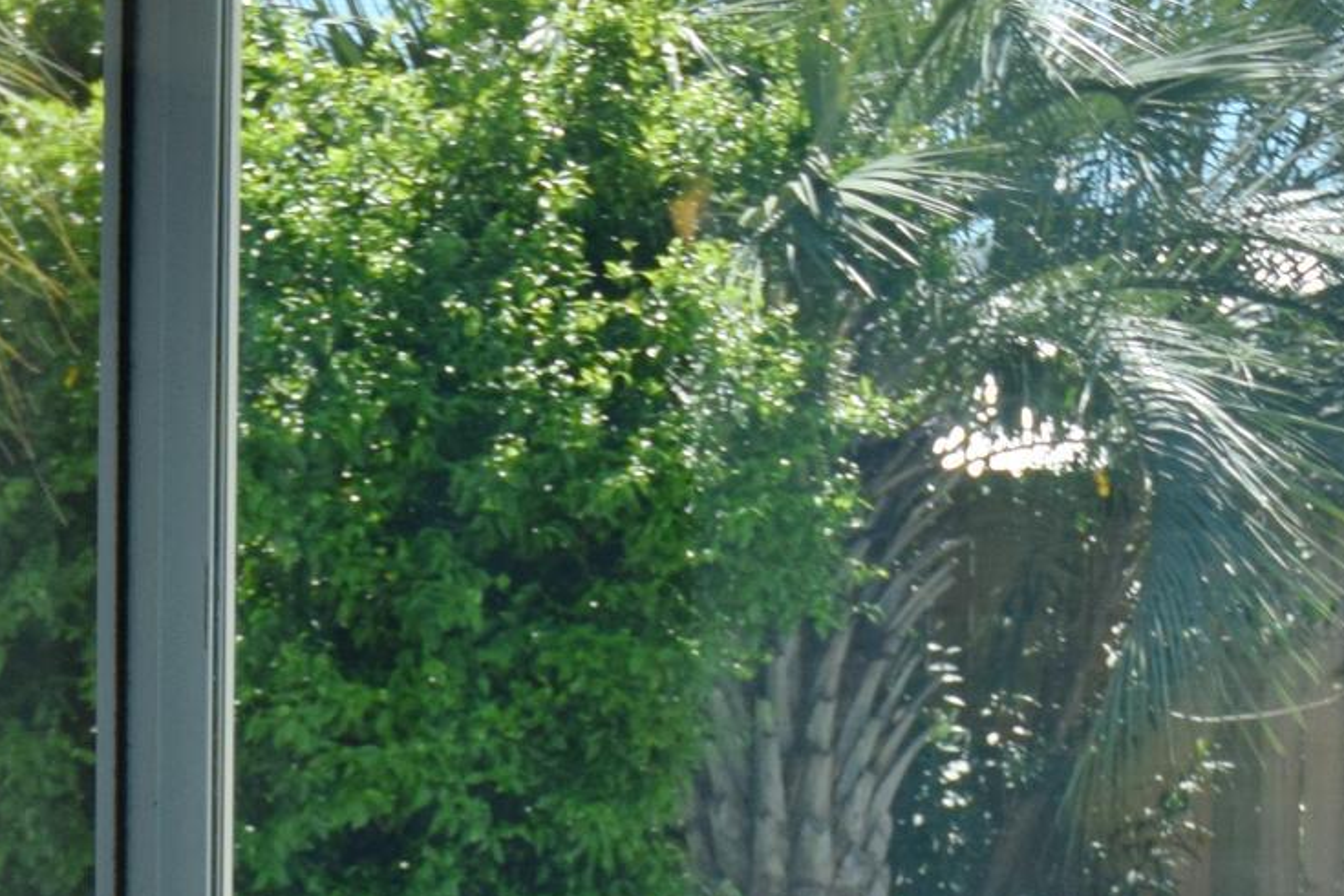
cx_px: 208
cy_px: 1434
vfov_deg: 9.0
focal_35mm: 147
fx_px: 5488
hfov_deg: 13.9
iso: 250
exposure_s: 1/250
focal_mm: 24
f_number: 8
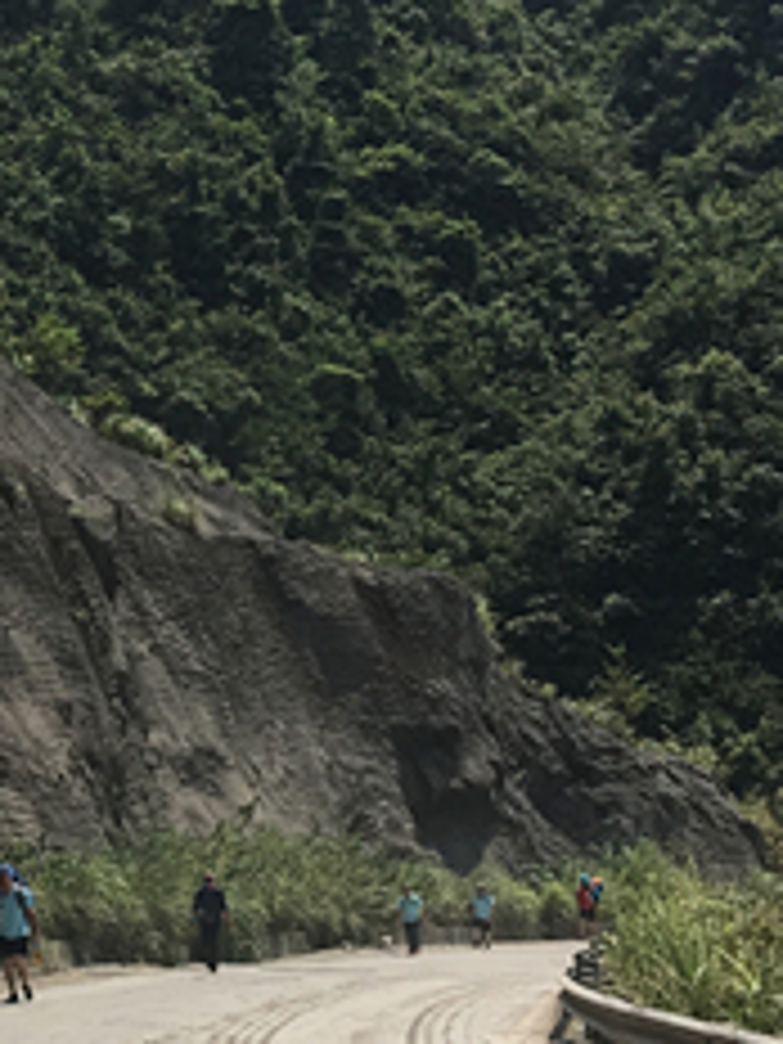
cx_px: -446
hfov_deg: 13.8
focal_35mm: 100
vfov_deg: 19.6
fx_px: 3016
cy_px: 522
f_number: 2.2
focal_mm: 4.15
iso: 25
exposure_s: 1/1789
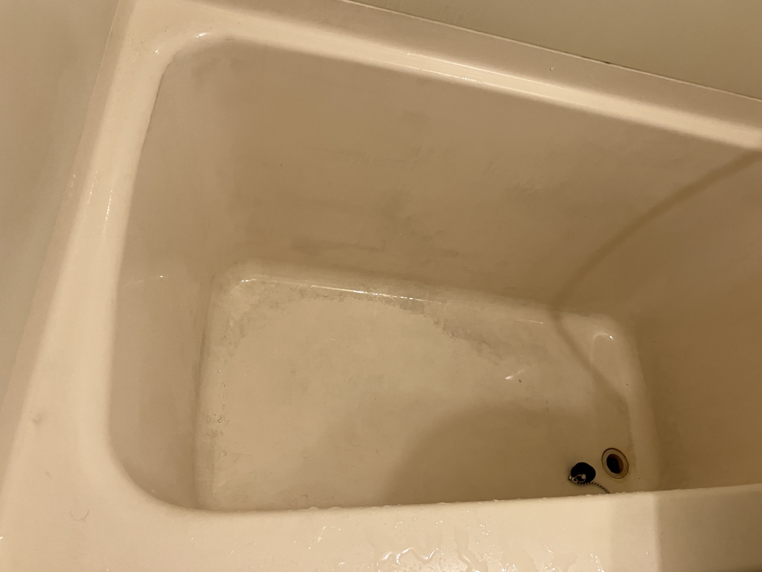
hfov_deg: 61.7
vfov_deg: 48.2
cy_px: 277
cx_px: 389
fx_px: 638
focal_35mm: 29
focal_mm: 3.99
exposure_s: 1/50
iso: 125
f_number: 1.8
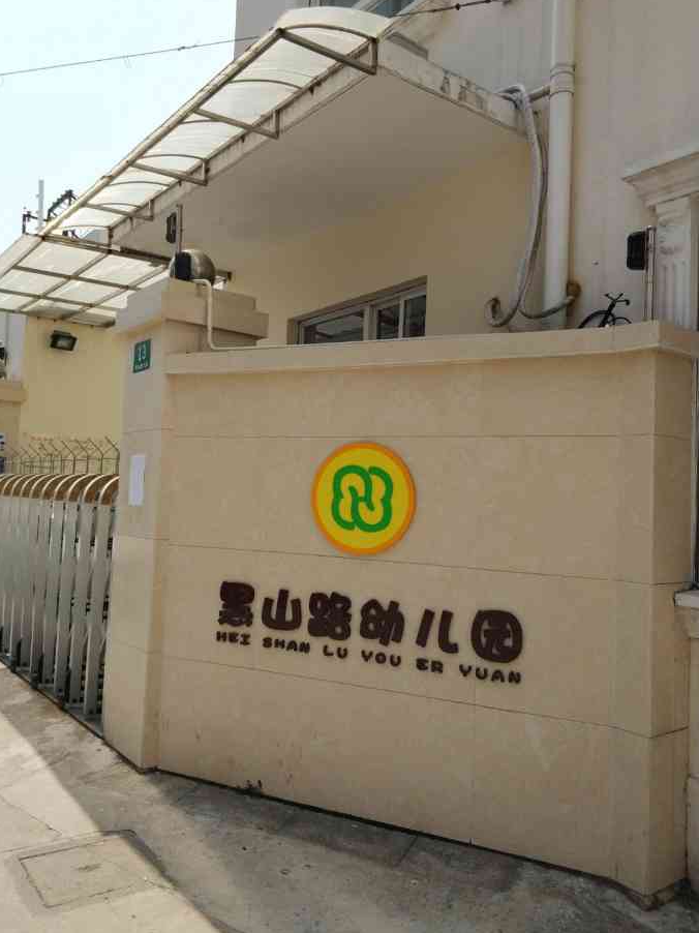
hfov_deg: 49.7
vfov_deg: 63.5
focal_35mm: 28
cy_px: 461
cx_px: 341
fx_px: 754
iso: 200
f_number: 1.8
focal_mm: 3.82
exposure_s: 1/3333
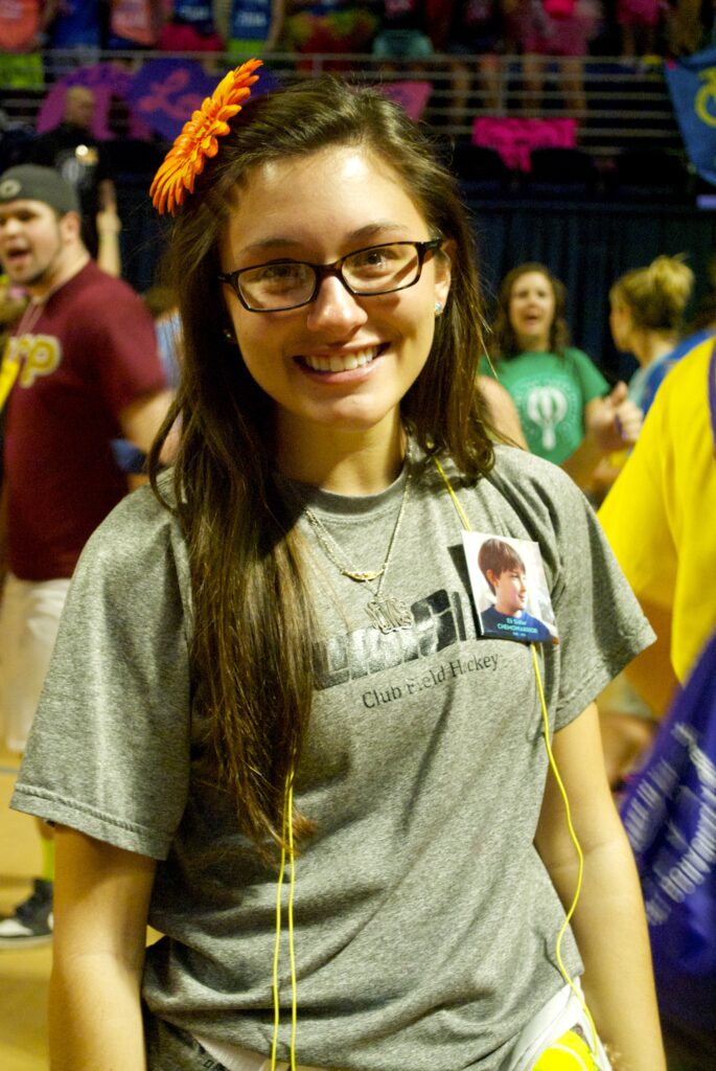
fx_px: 1786
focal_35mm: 60
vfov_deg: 33.4
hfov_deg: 22.7
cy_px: 536
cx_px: 358
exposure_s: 1/30
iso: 1400
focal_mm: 40
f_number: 5.3
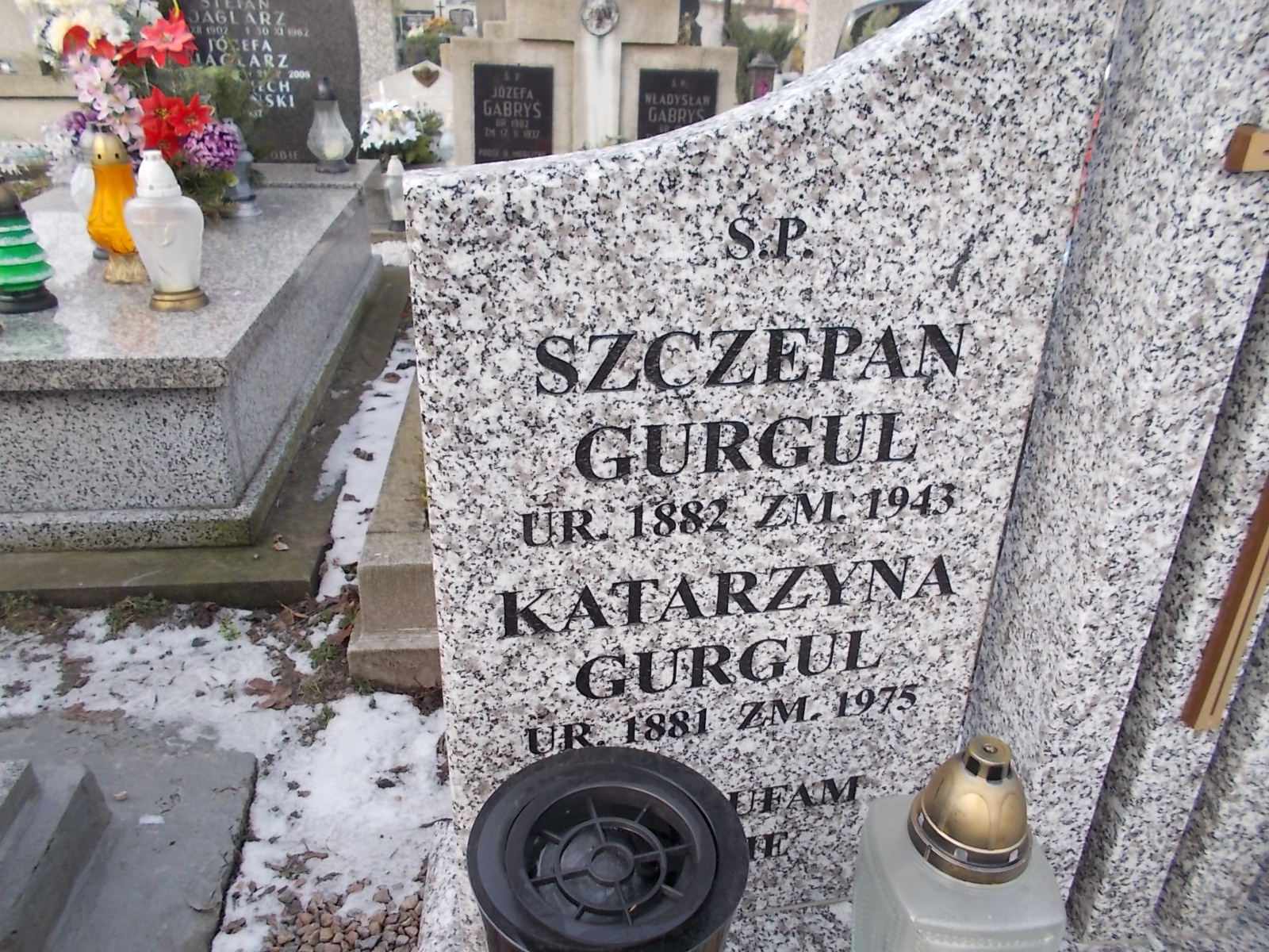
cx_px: 634
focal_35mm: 26
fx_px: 953
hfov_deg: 67.3
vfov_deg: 53.1
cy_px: 476
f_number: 3.2
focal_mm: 4.6
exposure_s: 1/125
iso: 80
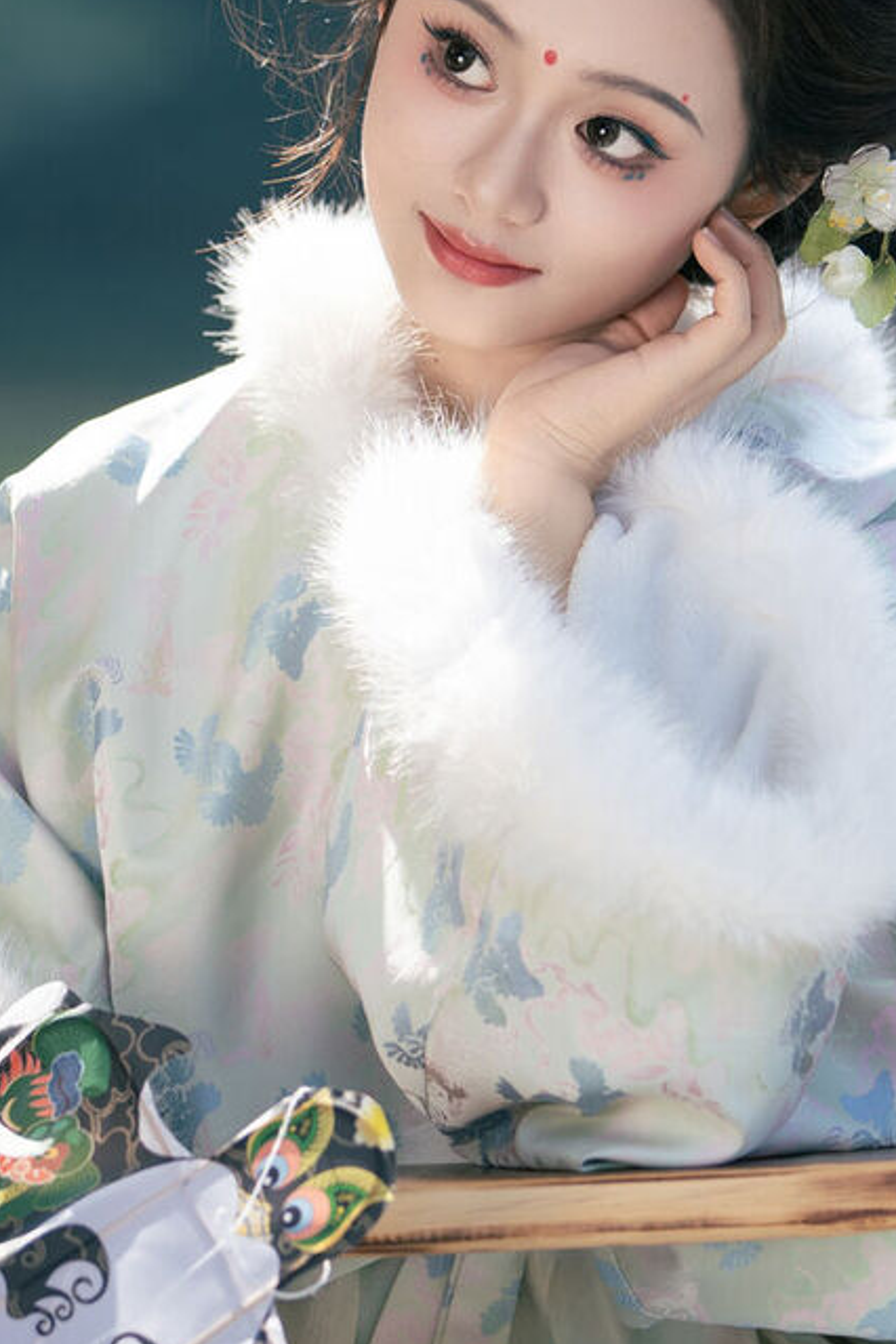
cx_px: 442
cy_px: 504
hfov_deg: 4.6
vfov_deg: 7.0
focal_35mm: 296
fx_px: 11050
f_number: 2.8
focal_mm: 120
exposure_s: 1/500
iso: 100
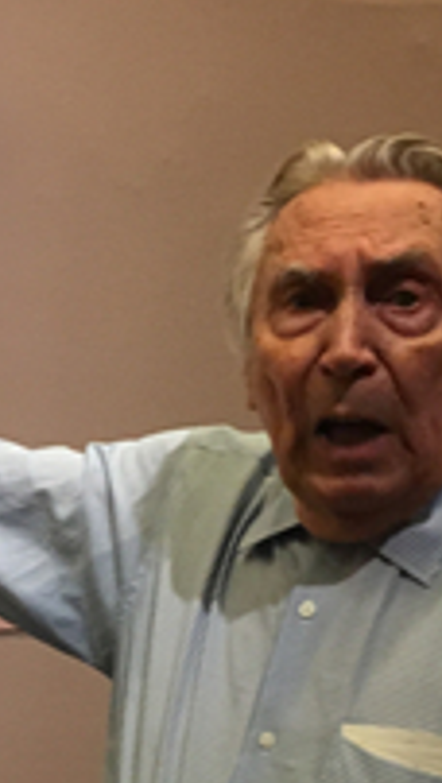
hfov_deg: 13.7
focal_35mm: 86
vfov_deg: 24.3
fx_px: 1787
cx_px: -89
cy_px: 640
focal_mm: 4.15
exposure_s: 1/20
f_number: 2.2
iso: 200
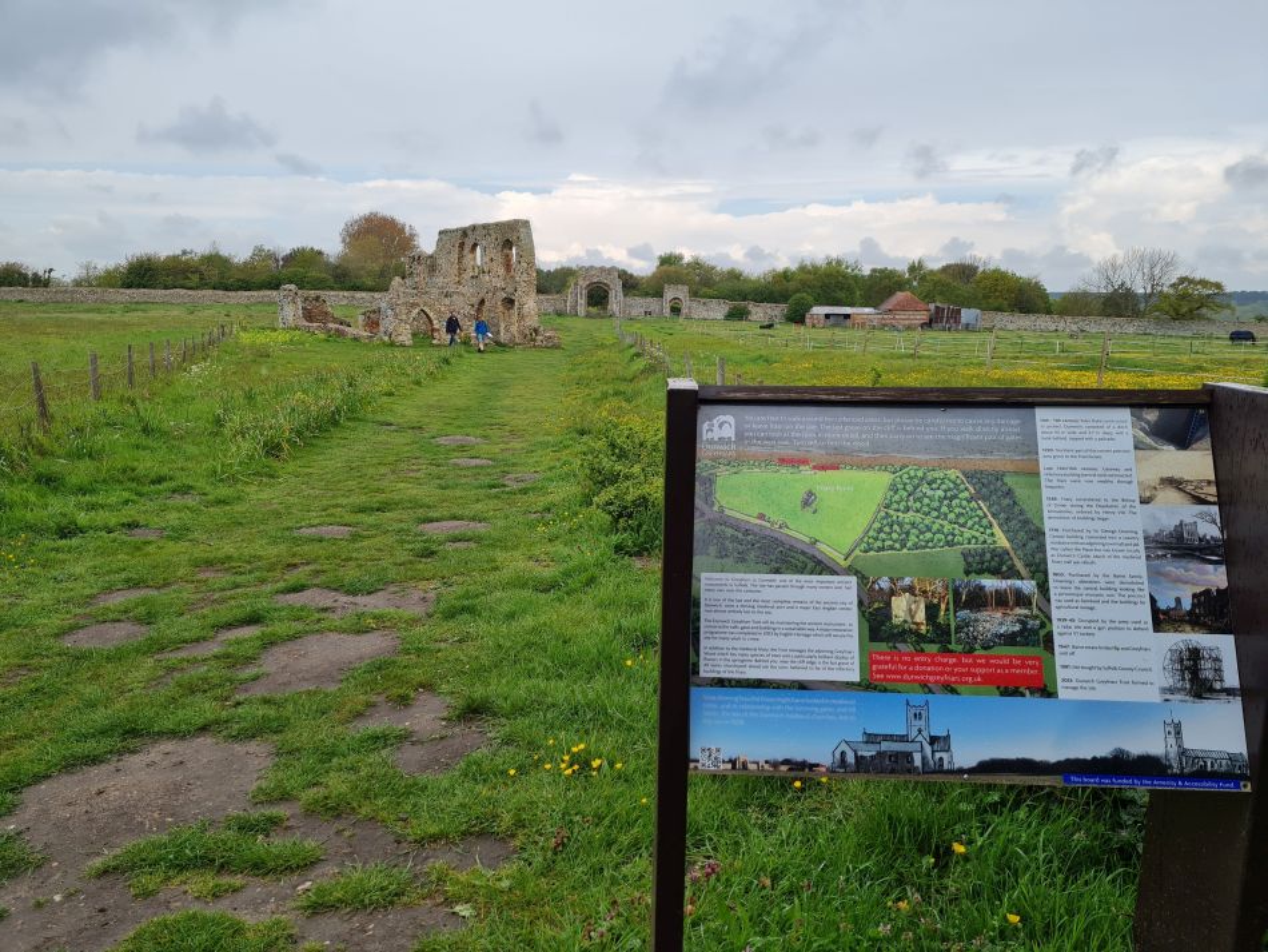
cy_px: 476
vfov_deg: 53.1
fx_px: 953
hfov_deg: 67.3
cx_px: 634
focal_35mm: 26
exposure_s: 1/1428
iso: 50
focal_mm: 5.4
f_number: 1.8
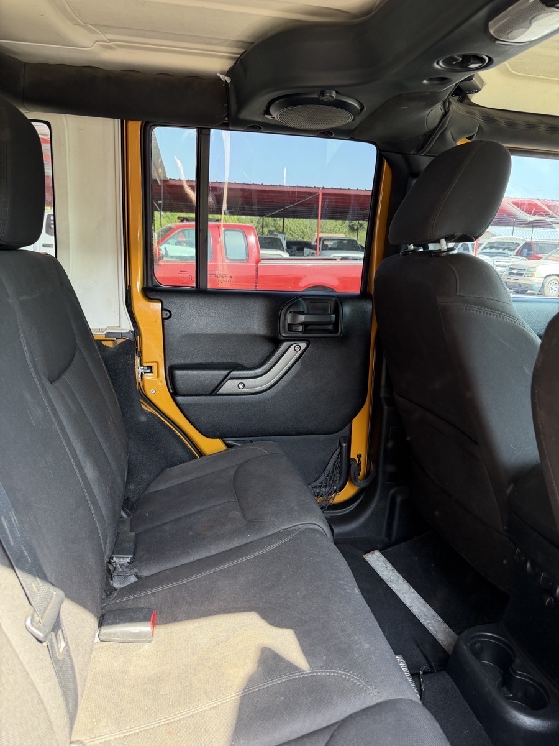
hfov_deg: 56.8
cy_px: 373
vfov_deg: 71.6
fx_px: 517
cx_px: 280
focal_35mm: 24
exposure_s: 1/118
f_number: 1.78
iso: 200
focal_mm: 6.76
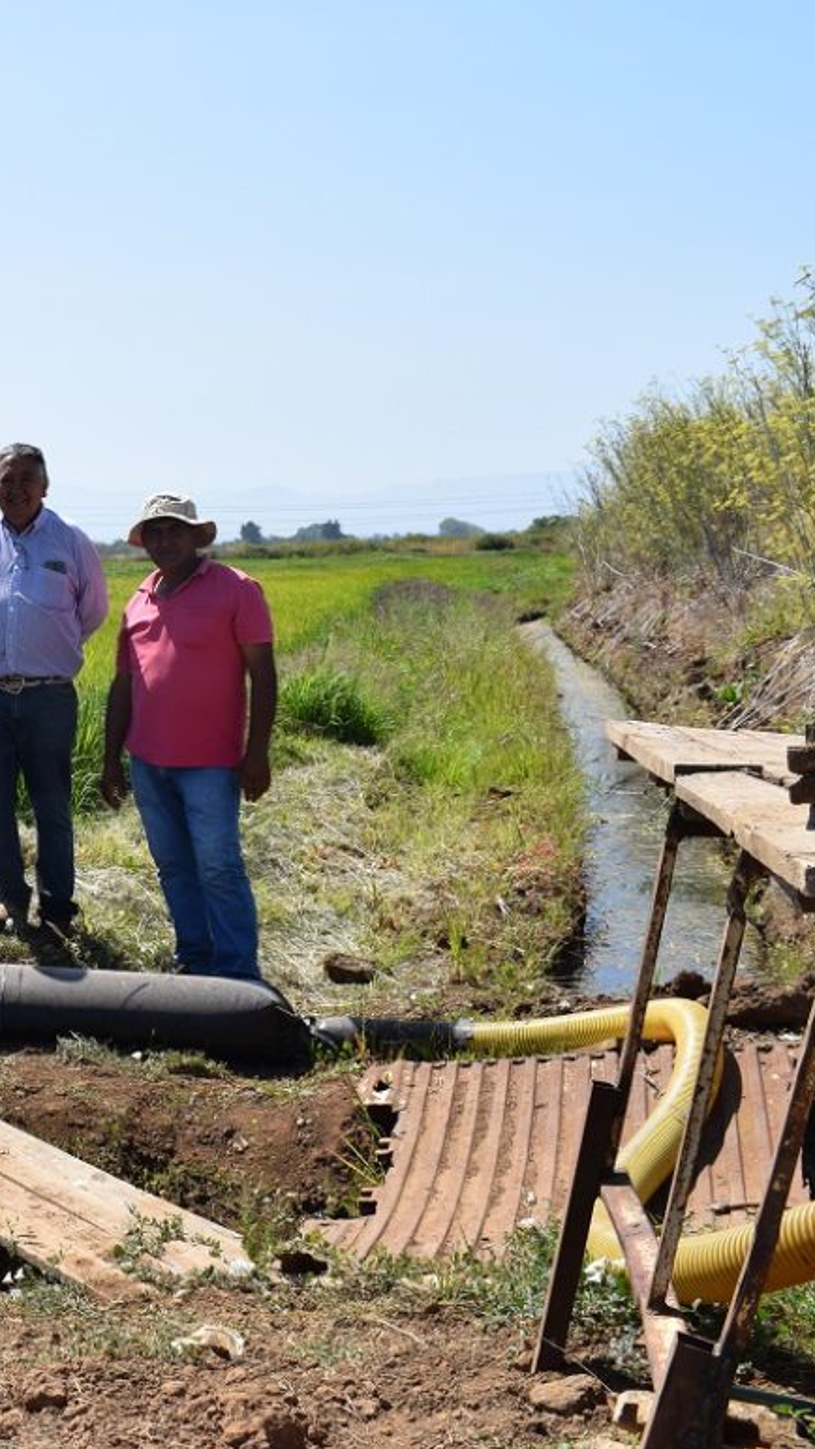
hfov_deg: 20.2
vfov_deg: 38.0
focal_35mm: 55
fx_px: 2106
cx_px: -214
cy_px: 723
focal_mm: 23
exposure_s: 1/400
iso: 200
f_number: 10
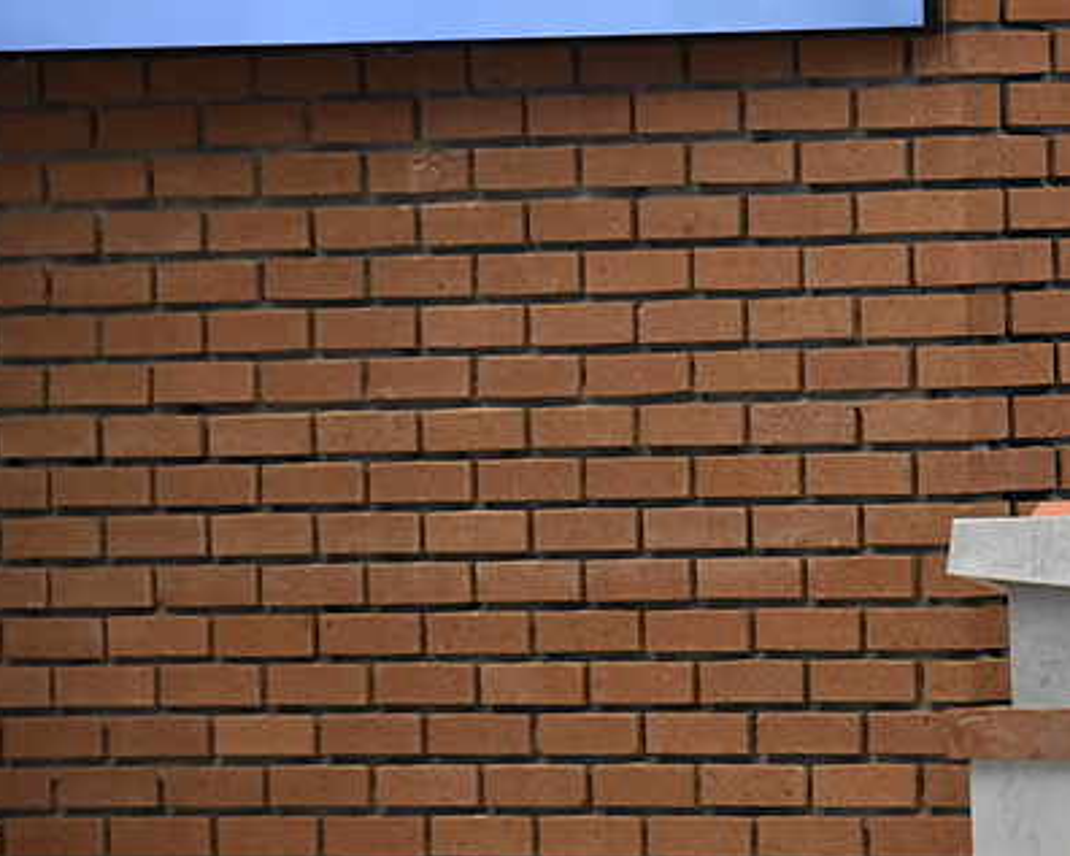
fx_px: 15774
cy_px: 315
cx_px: 943
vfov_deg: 3.1
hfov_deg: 3.9
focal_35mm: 498
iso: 3600
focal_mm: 210
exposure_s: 1/125
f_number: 5.6
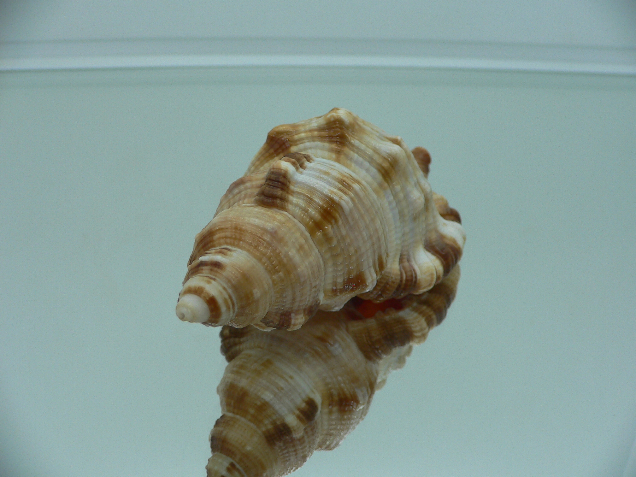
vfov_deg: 40.7
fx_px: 643
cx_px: 318
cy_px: 238
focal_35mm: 35
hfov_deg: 52.6
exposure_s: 1/60
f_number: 2.8
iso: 80
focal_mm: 4.6
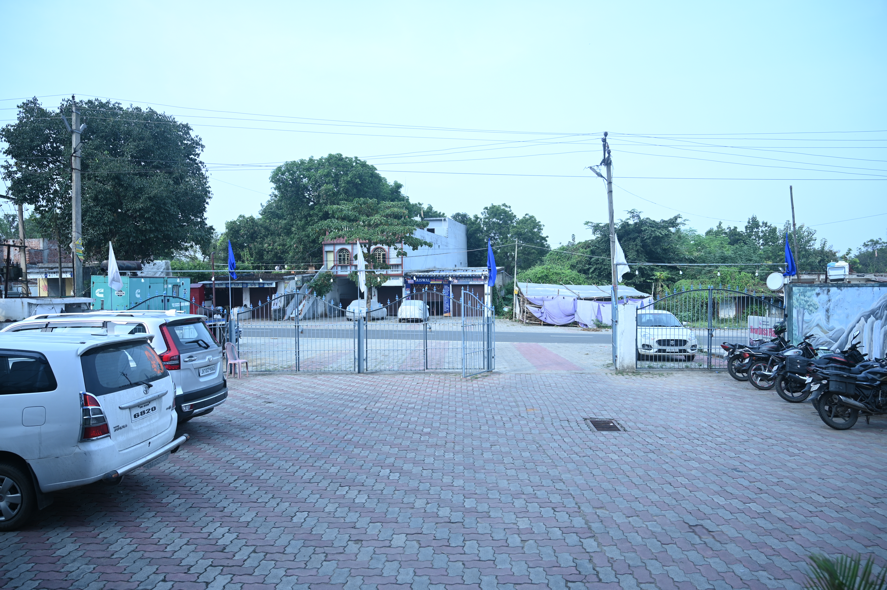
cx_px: 444
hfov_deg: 73.8
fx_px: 591
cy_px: 295
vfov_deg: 53.1
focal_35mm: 24
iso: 100
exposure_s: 1/200
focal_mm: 24
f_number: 4
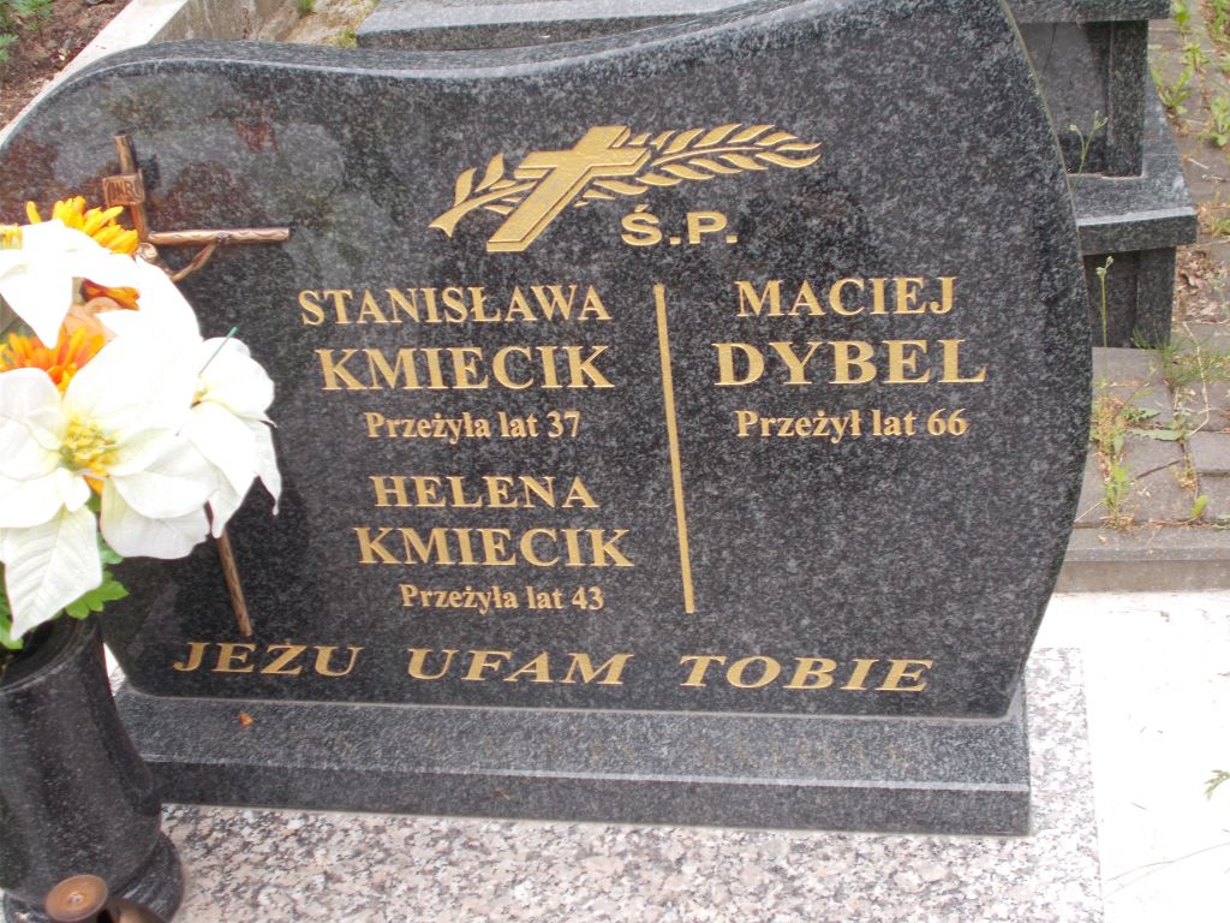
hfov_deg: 38.2
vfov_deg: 29.1
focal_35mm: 50
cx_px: 615
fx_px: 1777
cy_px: 462
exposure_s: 1/80
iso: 80
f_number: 4.5
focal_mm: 9
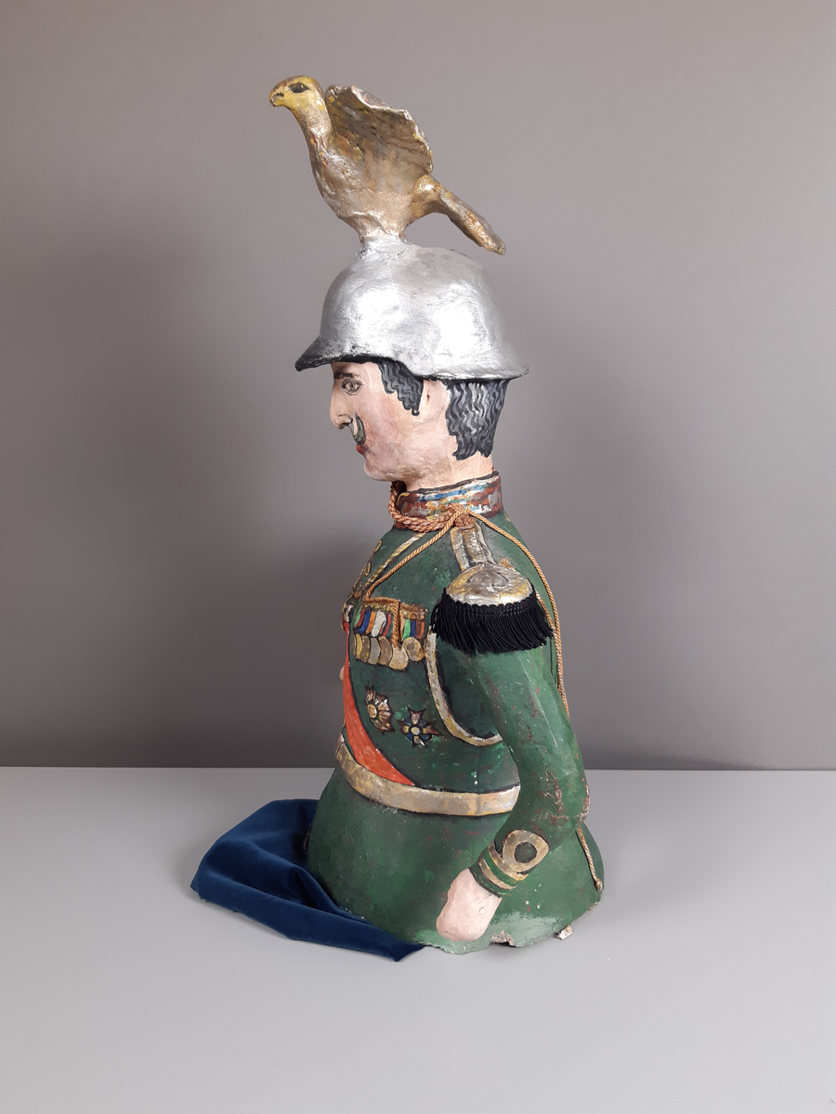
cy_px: 557
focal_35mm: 26
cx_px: 418
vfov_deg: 67.3
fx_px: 837
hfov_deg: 53.1
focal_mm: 3.92
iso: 80
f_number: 1.7
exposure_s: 1/50
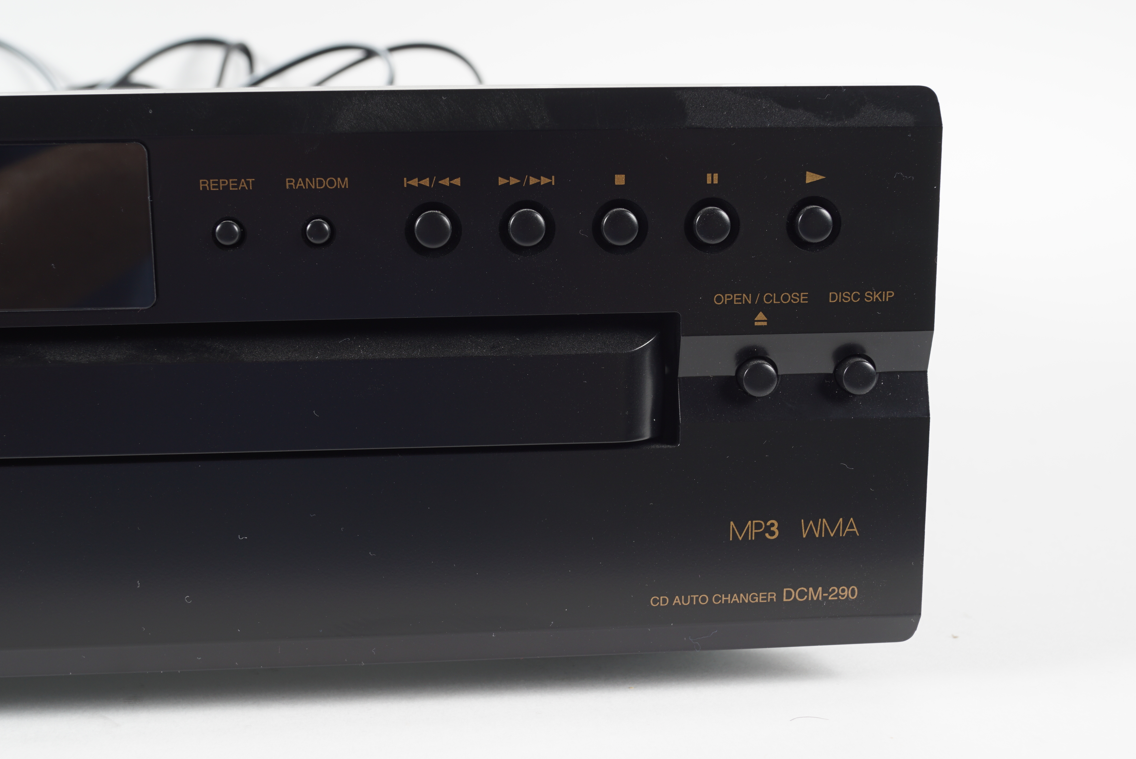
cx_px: 568
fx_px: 1421
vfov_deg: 29.9
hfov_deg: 43.6
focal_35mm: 45
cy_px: 380
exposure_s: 1/125
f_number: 13
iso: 100
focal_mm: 30
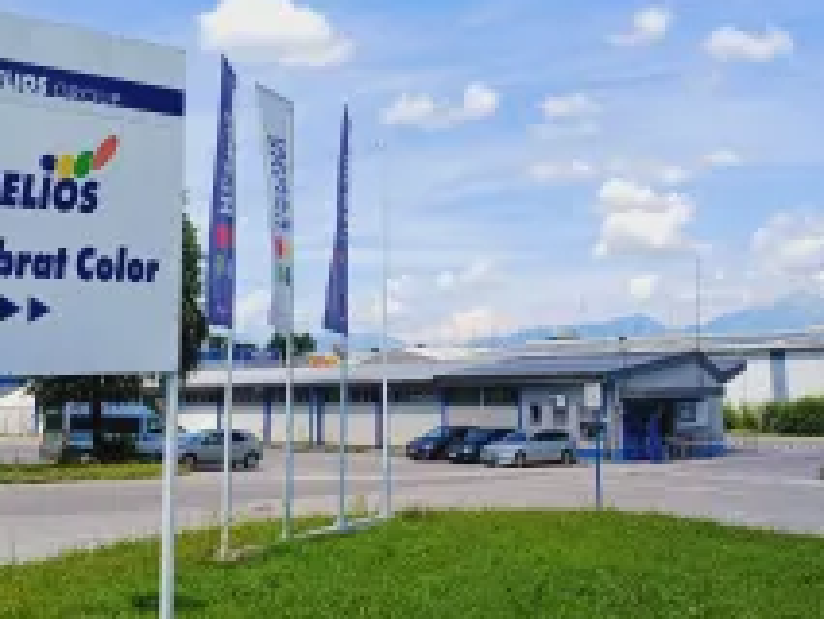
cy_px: 240
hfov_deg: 40.3
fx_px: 1119
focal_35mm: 47
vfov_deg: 30.8
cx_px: 464
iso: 50
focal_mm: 4.65
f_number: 1.8
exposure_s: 1/1095
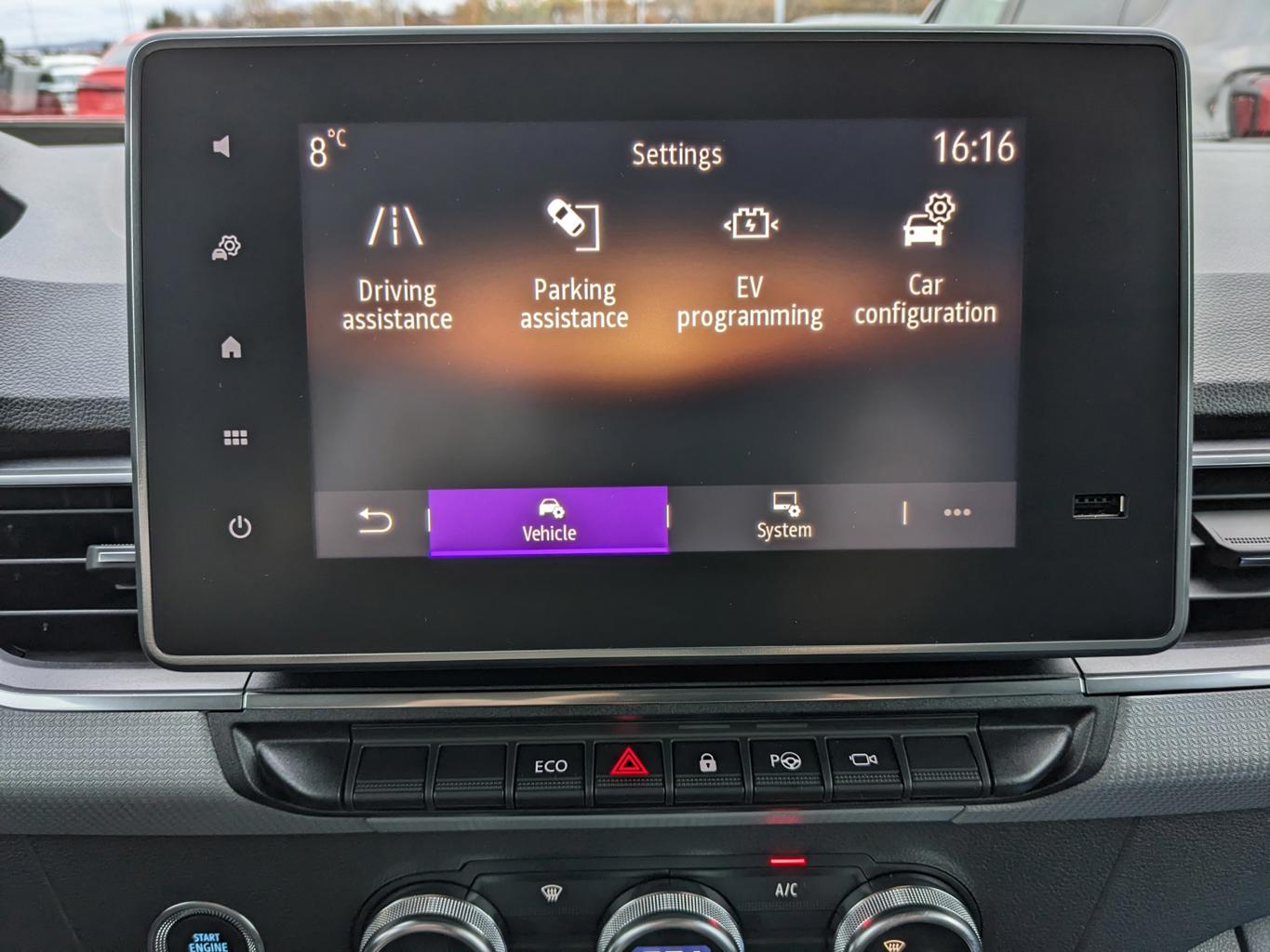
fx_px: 991
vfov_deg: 51.4
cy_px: 476
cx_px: 635
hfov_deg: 65.3
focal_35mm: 27
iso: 53
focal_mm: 4.38
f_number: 1.73
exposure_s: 1/30.2
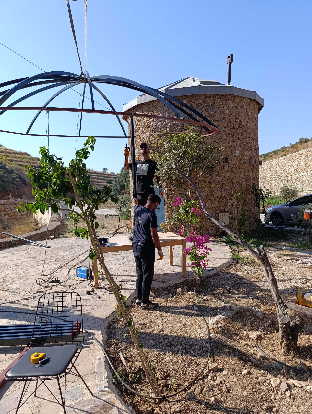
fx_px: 276
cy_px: 207
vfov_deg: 73.8
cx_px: 156
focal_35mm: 23
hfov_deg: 59.0
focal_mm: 6.14
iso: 50
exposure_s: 1/541
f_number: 1.6
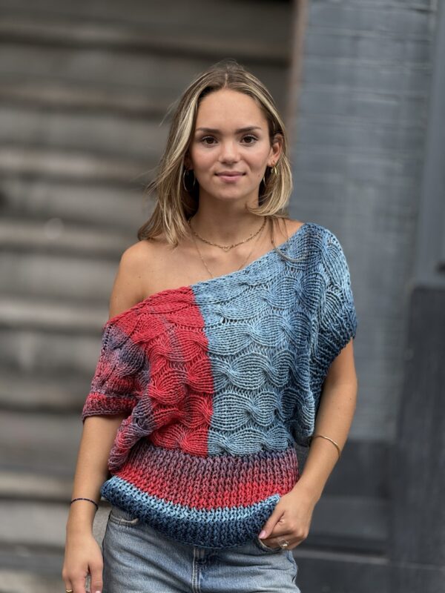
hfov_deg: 12.3
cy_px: 296
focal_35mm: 120
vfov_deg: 16.4
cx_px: 222
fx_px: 2057
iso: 50
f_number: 2.8
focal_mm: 15.66
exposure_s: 1/248
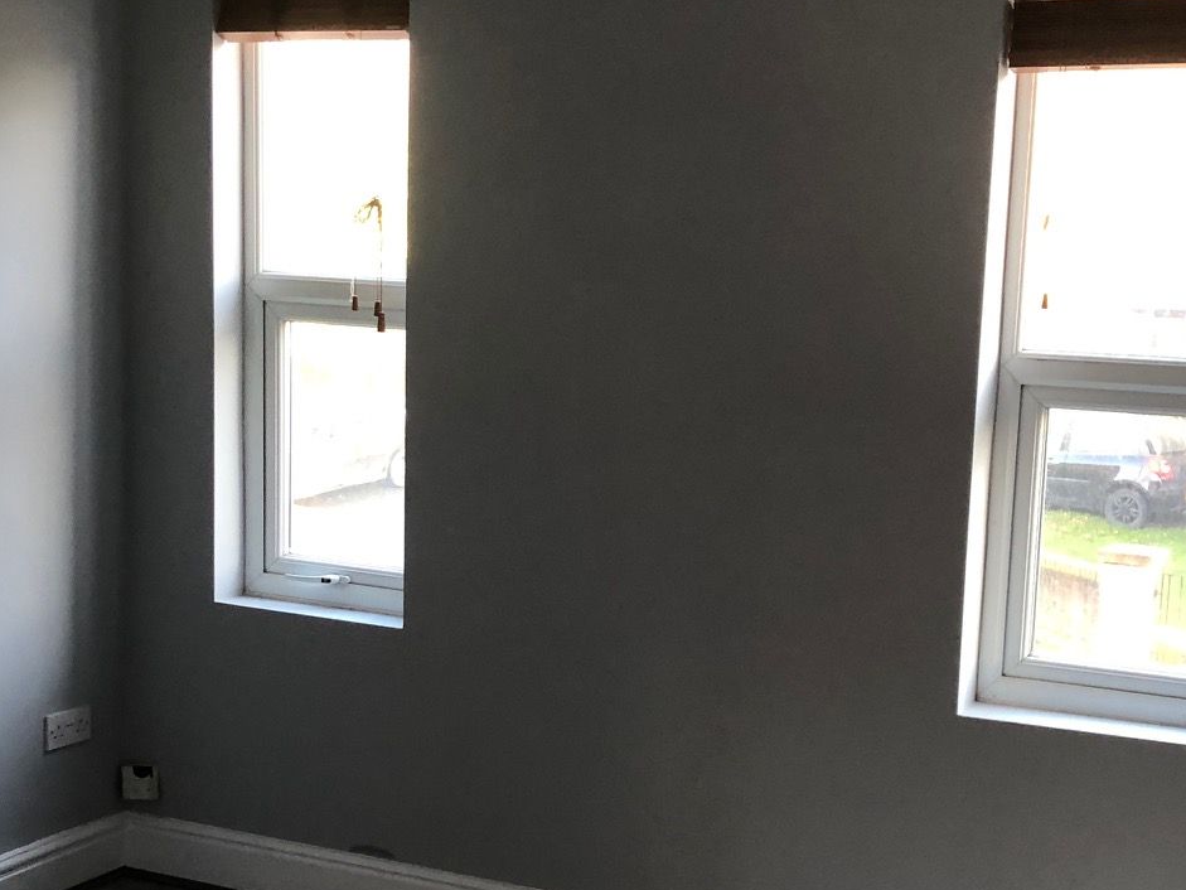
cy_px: 580
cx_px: 503
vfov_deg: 24.3
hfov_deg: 32.1
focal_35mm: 60
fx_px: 2056
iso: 40
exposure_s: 1/15
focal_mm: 4
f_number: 1.8
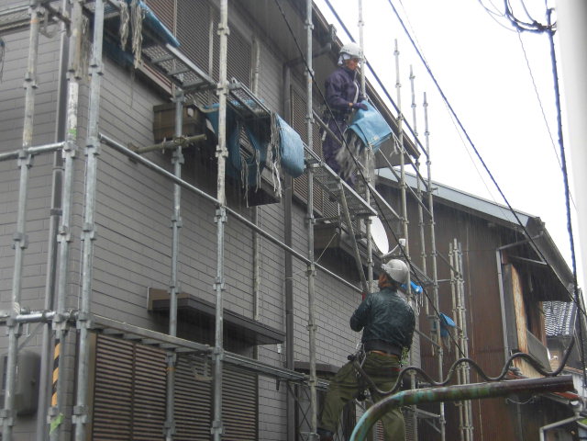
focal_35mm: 51
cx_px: 294
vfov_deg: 28.6
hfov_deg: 37.5
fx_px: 865
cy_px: 220
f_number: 4
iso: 100
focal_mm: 9.16
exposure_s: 1/60
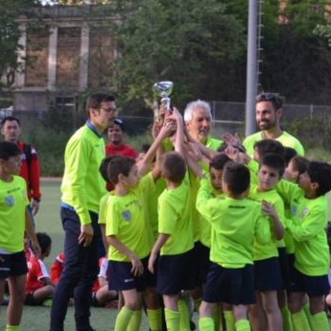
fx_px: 2001
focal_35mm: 185
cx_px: 240
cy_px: 204
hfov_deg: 9.4
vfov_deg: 9.5
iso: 400
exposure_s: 1/500
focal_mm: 72
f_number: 4.2
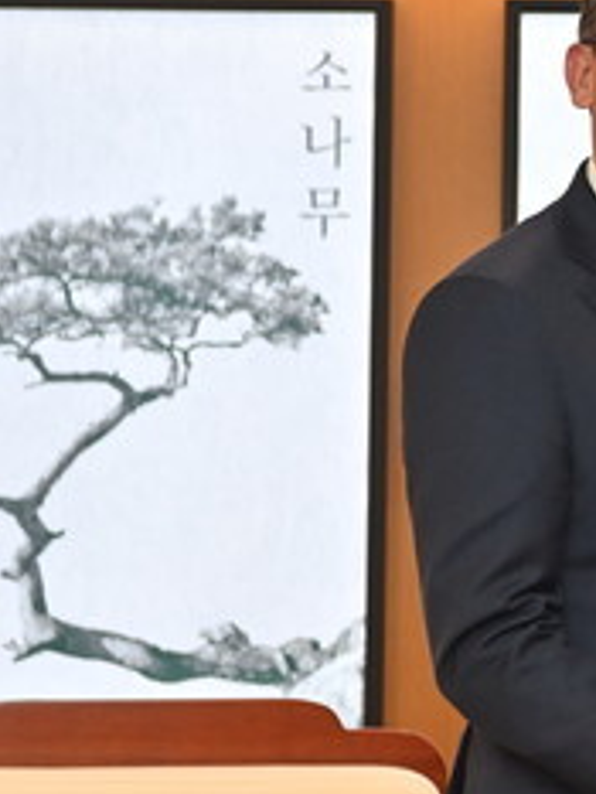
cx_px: 1018
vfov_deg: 11.4
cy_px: 310
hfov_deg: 8.3
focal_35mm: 173
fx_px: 3968
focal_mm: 70
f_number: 5
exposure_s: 1/250
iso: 1000
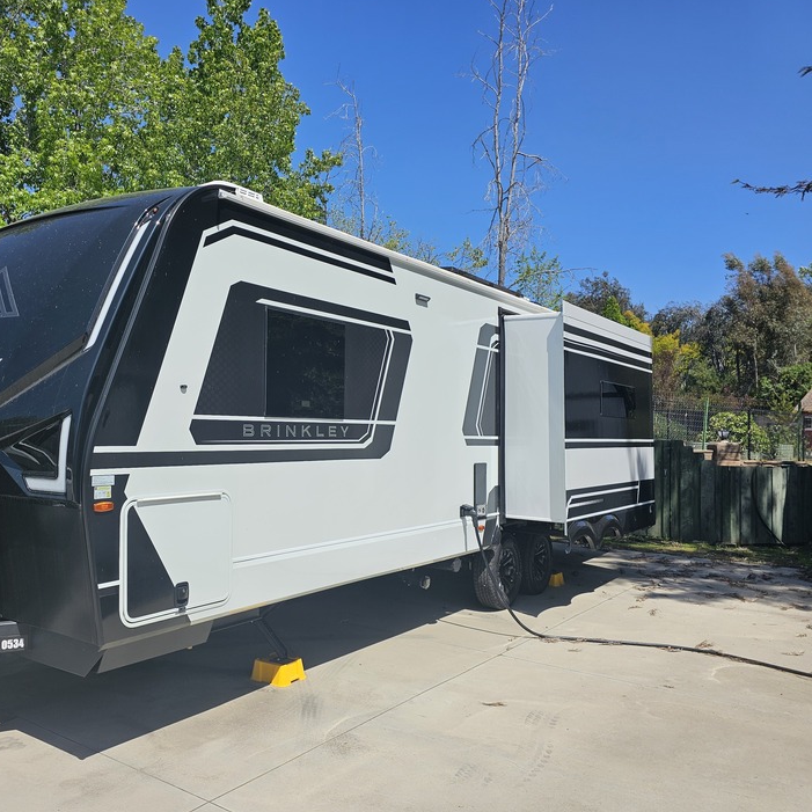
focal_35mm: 29
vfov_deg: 55.6
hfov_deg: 53.8
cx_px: 234
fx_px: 770
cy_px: 422
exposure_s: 1/1070
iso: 10
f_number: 1.7
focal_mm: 6.3
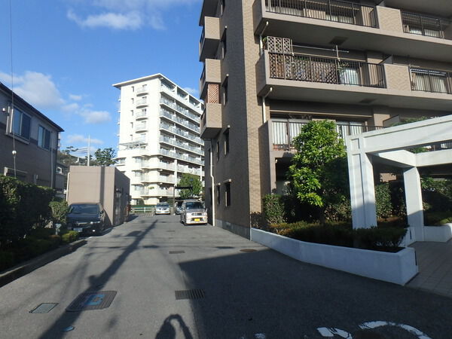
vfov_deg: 63.4
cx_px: 226
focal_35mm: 21
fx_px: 274
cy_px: 170
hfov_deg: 79.0
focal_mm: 3.7
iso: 125
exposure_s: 1/400
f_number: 6
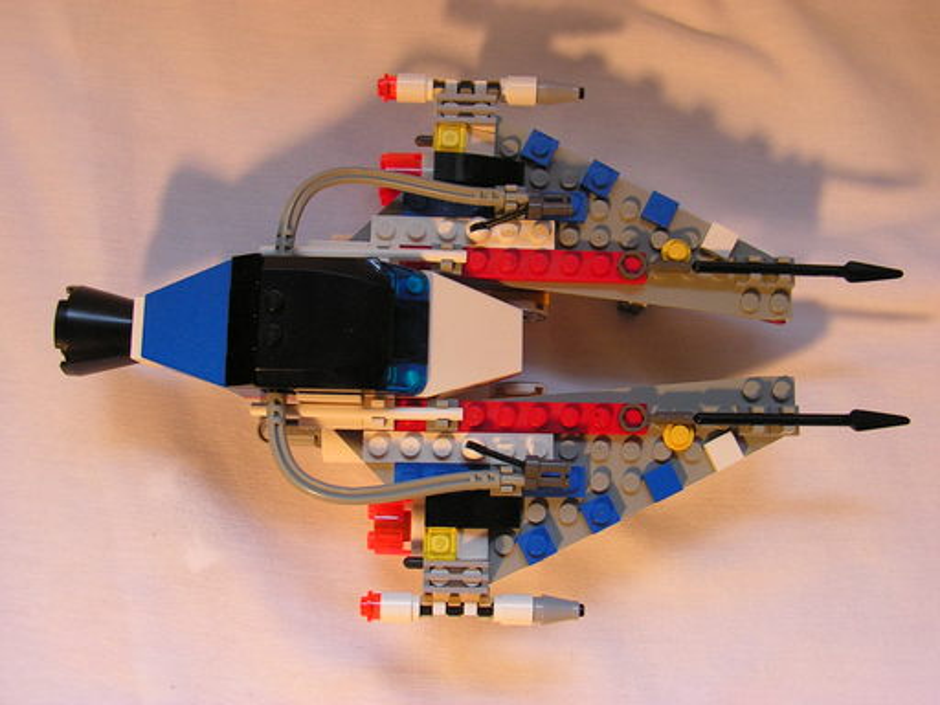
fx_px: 1032
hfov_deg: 49.0
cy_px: 352
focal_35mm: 38
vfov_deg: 37.7
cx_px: 470
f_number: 3.2
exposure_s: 1/40
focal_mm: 6.4
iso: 125
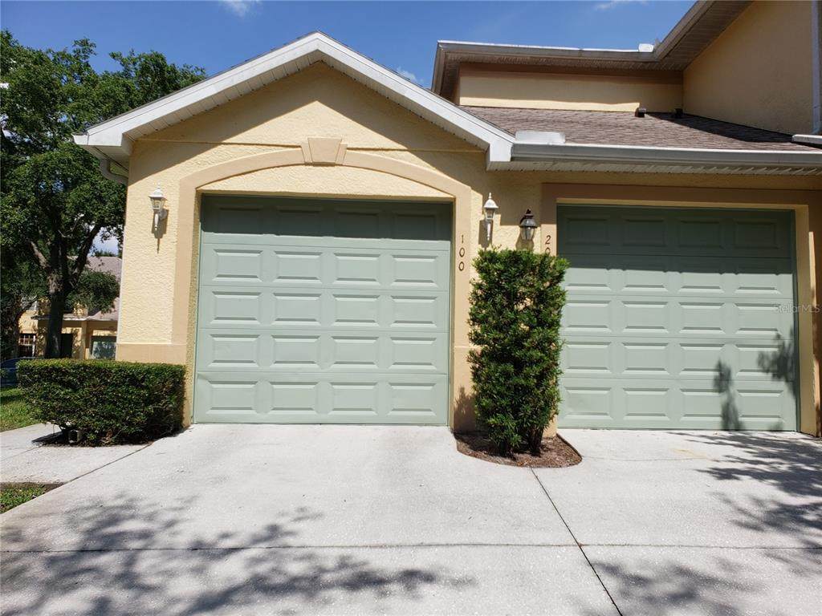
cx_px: 411
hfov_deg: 67.3
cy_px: 308
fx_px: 617
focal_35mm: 26
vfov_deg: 53.1
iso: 50
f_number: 2.4
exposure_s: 1/1951
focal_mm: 4.3
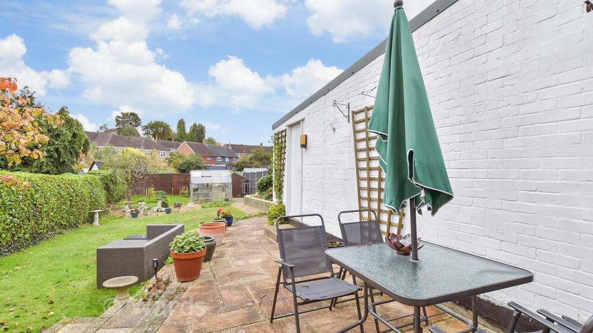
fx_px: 252
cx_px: 299
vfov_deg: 67.1
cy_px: 169
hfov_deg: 99.4
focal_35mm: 16
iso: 320
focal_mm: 10
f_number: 8
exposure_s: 1/200
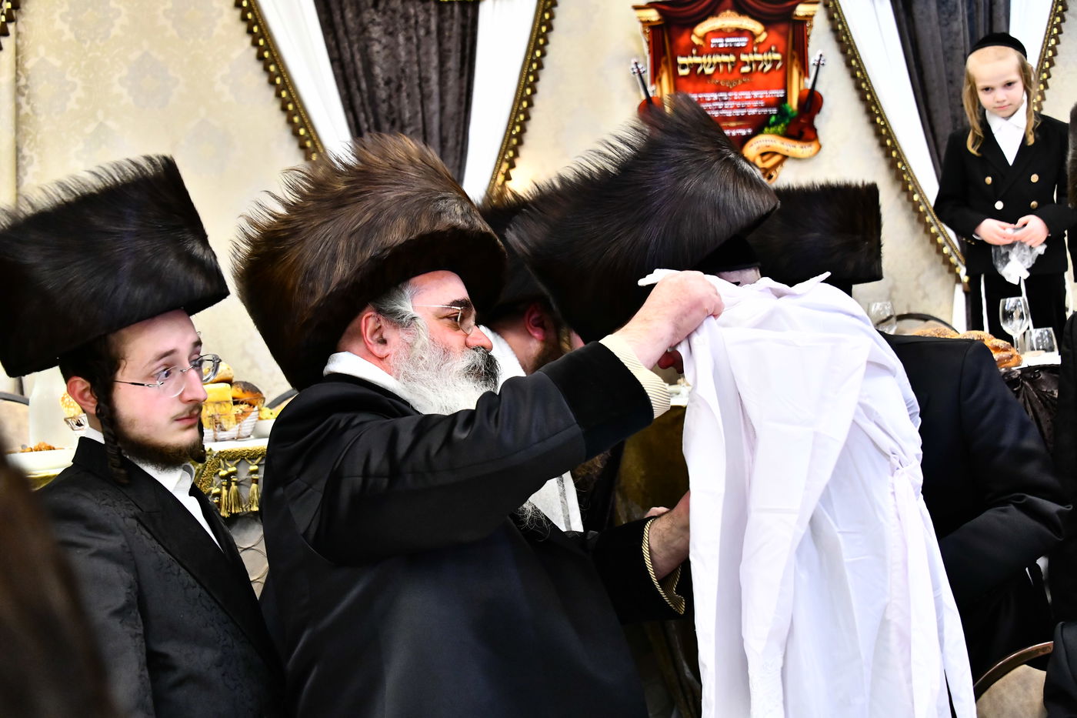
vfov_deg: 30.5
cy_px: 359
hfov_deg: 44.5
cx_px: 538
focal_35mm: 44
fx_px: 1316
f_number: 5.6
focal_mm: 44
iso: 4000
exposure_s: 1/100
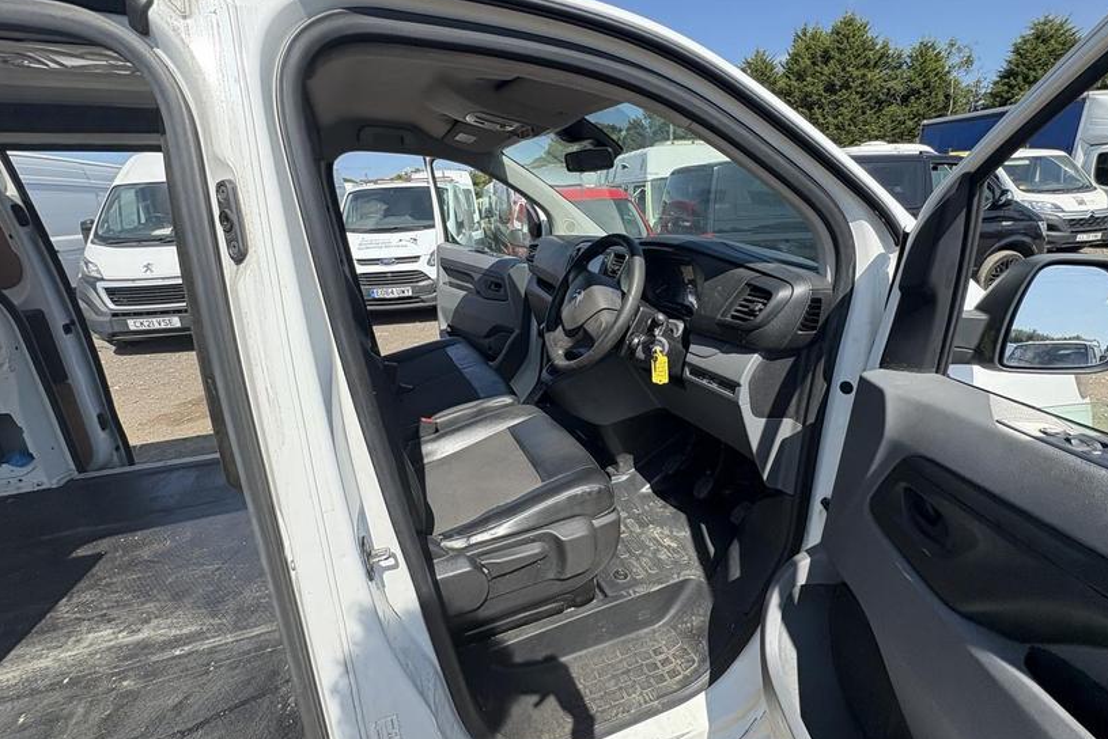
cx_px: 541
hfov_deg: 96.7
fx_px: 493
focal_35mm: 16
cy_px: 363
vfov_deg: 73.8
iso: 64
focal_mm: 2.22
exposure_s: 1/840
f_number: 2.2
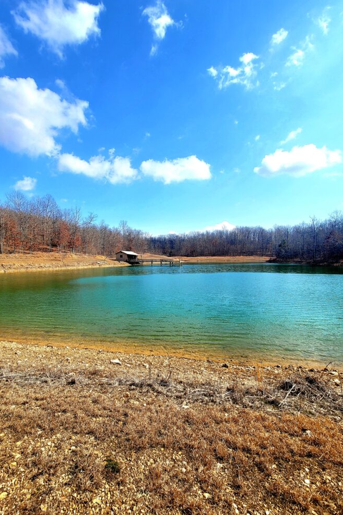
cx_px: 146
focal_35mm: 14
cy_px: 263
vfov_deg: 104.2
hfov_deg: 80.7
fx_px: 200
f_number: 2.2
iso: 50
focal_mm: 2.2
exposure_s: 1/2000
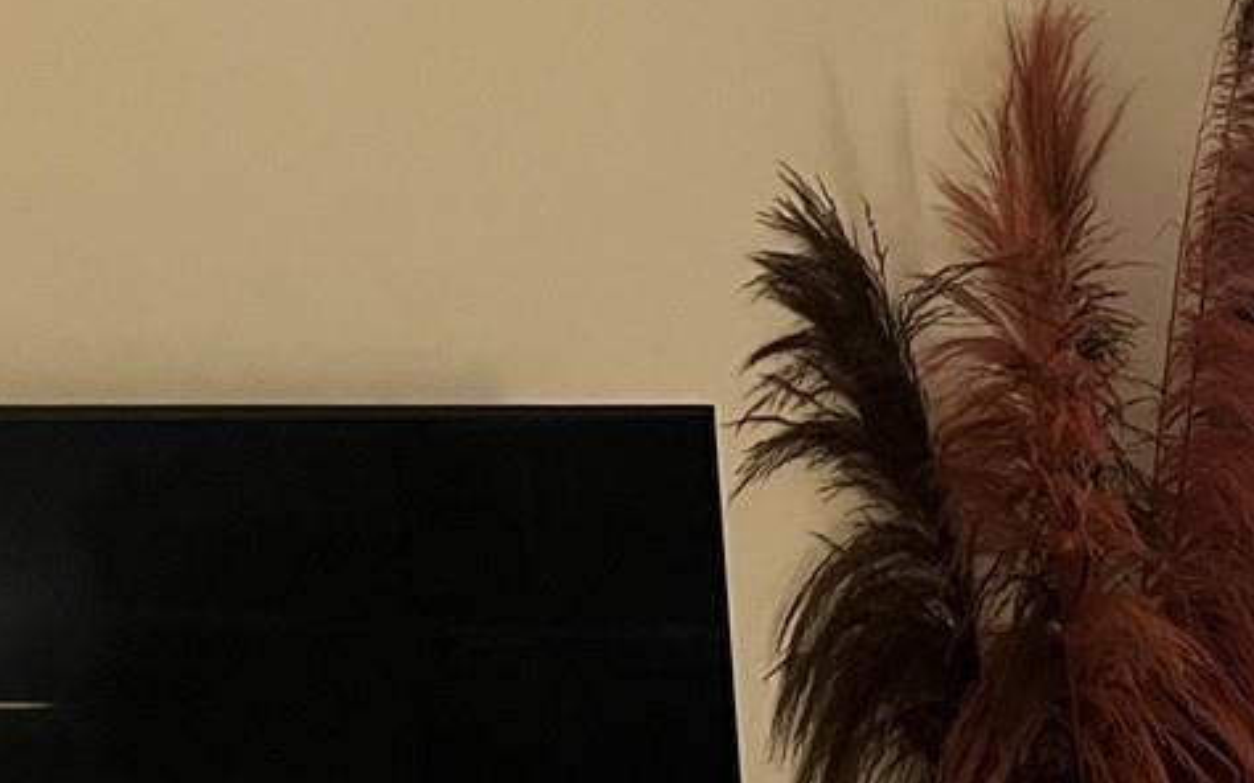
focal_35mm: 93
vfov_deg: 13.8
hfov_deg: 19.2
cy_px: 849
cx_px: 1937
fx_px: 3178
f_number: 1.5
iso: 500
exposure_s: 1/40
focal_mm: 5.7
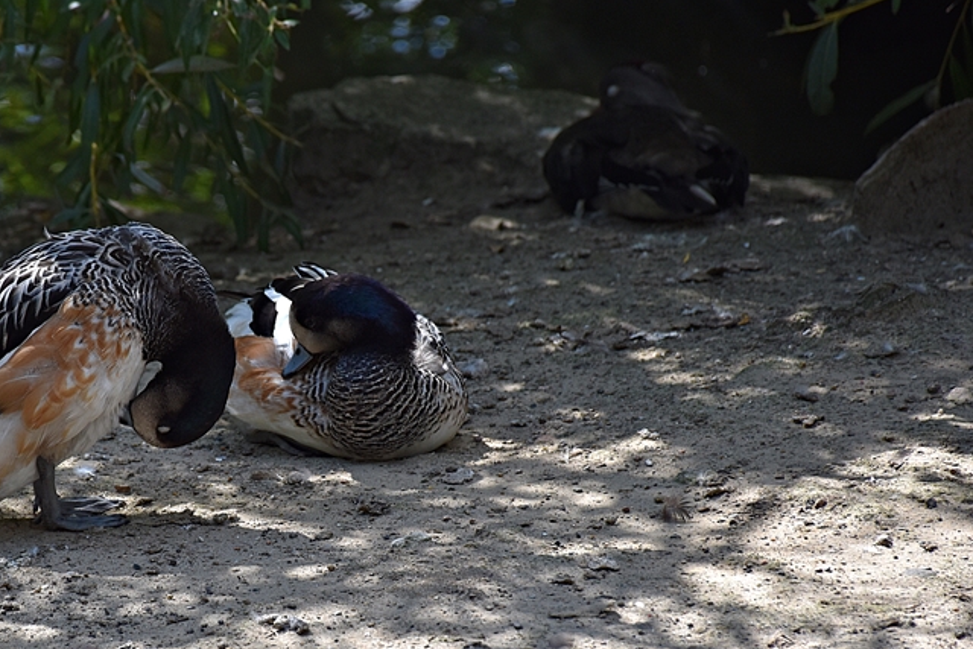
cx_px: 225
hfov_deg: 6.1
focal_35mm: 336
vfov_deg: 4.1
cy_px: 419
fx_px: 9083
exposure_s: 1/500
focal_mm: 140
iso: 250
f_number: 5.6
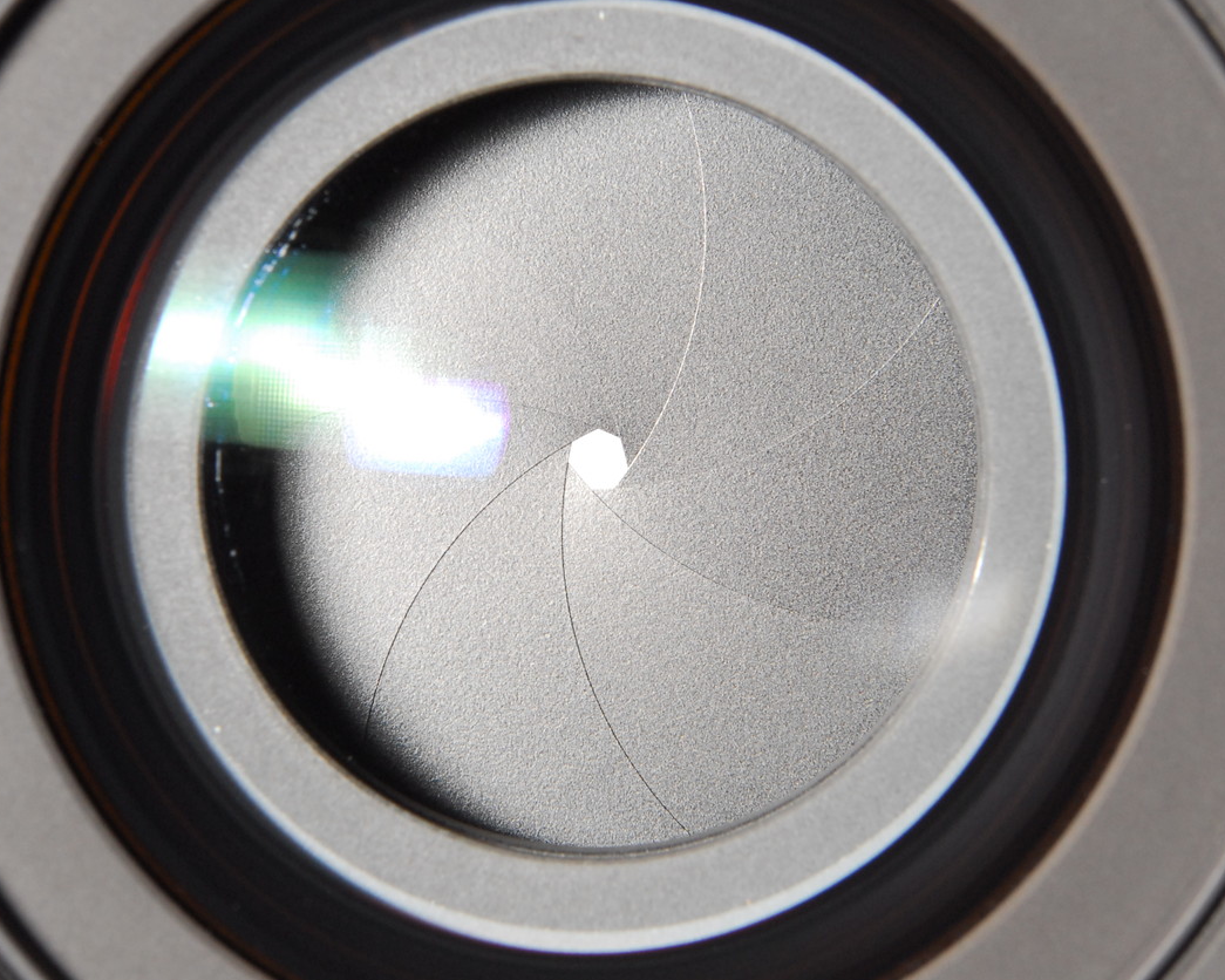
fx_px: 4304
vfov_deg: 13.0
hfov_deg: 16.2
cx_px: 639
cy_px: 472
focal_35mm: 119
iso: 400
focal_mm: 55
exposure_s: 1/100
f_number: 16
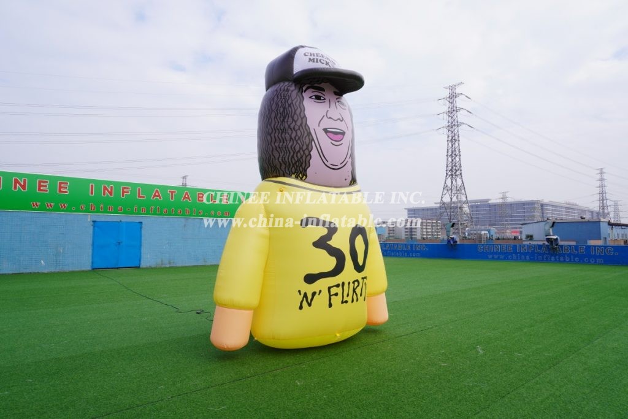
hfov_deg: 73.7
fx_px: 419
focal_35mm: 24
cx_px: 314
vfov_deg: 53.1
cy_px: 210
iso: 100
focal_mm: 16
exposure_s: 1/125
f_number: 9
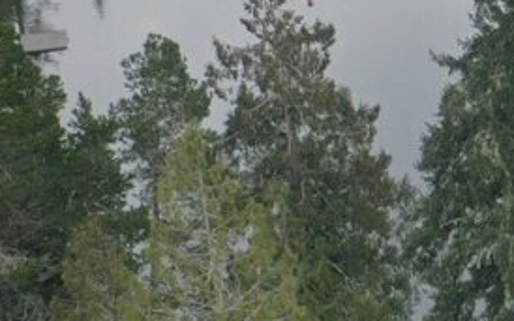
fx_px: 2044
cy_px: 8
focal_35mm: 146
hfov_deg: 12.1
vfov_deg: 8.9
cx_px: 1135
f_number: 3.5
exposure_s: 1/400
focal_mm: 10.26
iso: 100
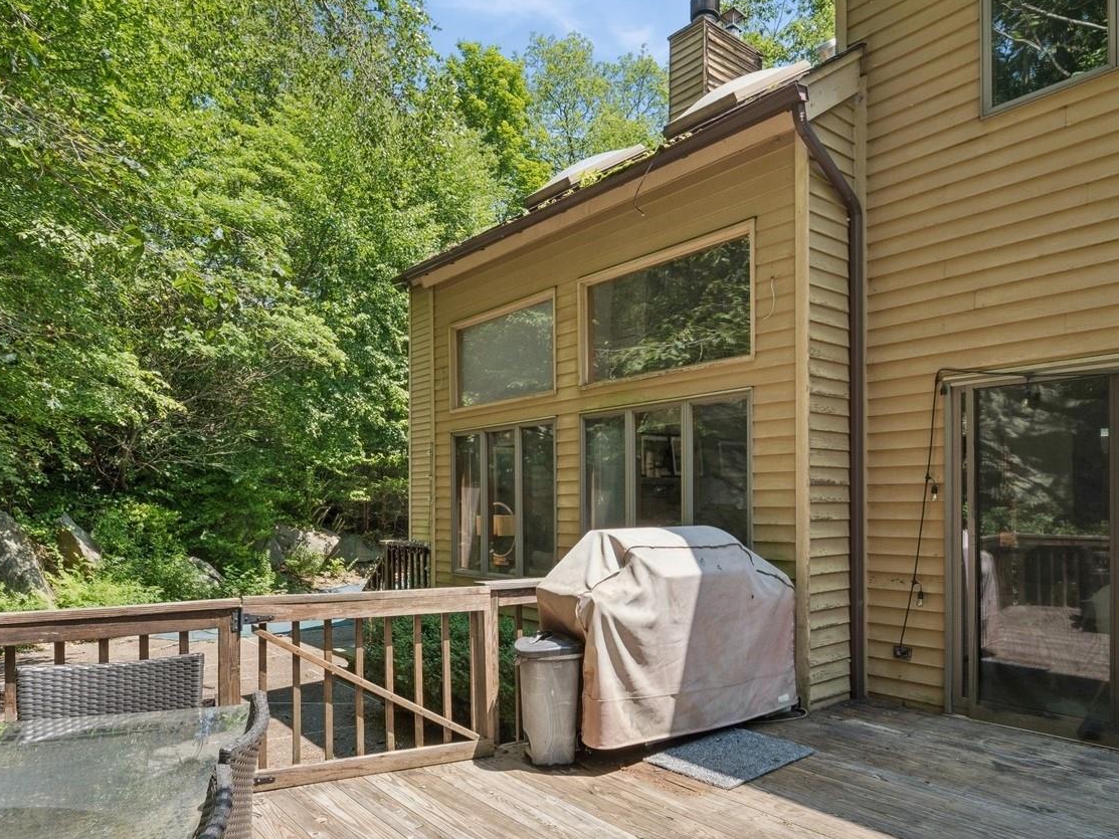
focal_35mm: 23
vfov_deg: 58.1
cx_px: 617
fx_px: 744
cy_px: 527
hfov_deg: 73.7
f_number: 8
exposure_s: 1/60
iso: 200
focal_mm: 8
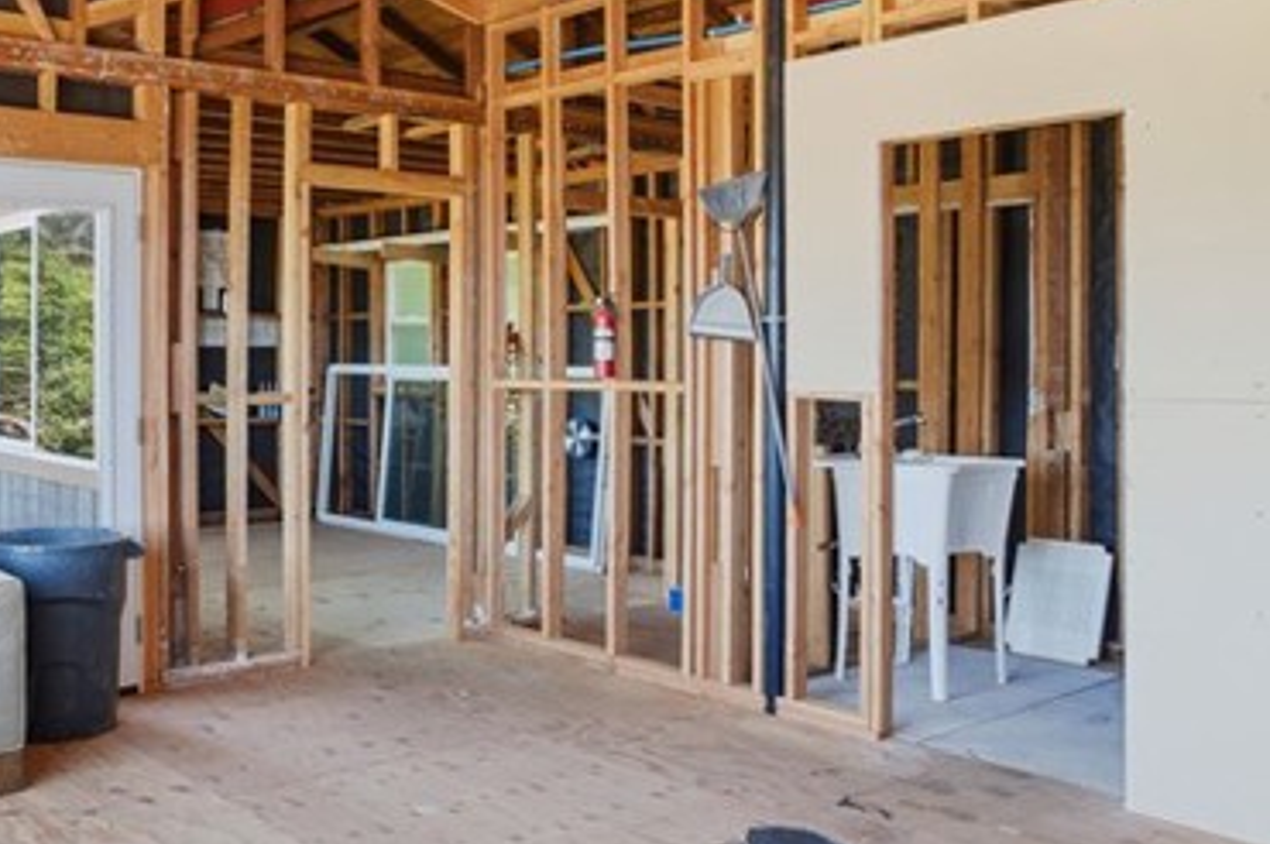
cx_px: 367
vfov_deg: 36.6
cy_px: 326
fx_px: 1269
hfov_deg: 51.6
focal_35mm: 36
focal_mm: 13
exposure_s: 1/200
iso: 400
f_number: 7.1
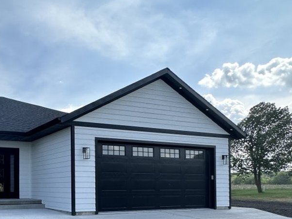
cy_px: 180
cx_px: 22
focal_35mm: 35
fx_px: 295
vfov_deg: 38.9
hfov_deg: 46.7
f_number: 2.2
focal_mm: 2.22
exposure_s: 1/1043
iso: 50
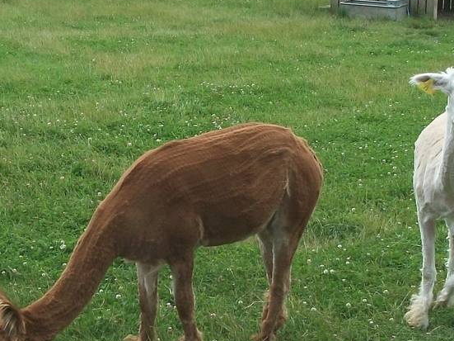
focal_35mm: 93
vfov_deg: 15.9
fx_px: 1219
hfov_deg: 21.0
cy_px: 192
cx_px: 131
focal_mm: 5.7
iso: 80
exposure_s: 1/640
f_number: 2.9
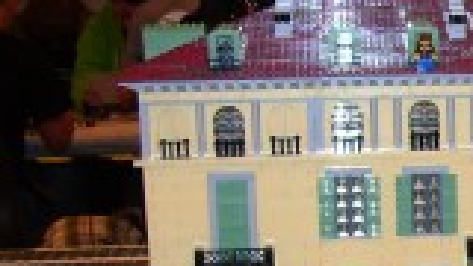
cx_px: 633
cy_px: 299
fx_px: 1380
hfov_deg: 18.0
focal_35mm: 110
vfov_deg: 10.9
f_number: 2.7
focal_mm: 6
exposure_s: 1/60
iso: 80
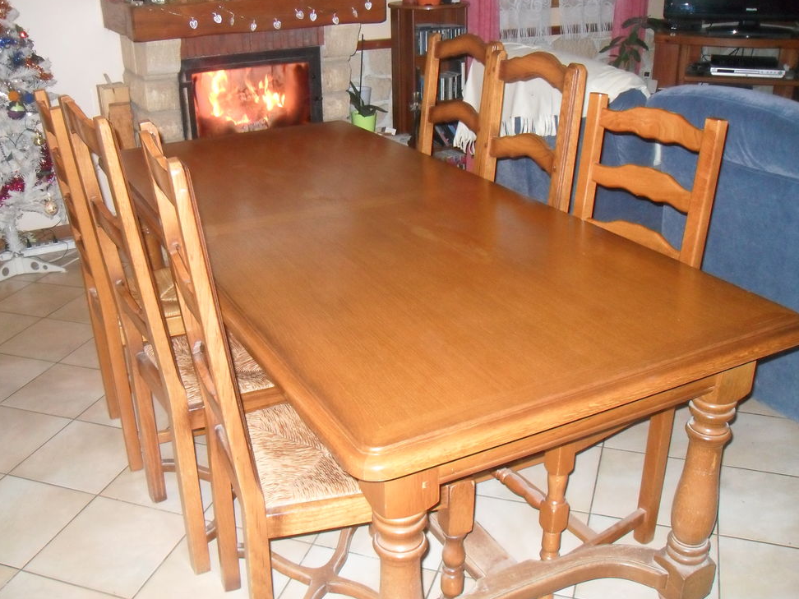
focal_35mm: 36
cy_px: 297
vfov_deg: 39.7
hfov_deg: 51.4
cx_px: 395
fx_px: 831
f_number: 2.8
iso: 400
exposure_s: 1/45
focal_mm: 6.2
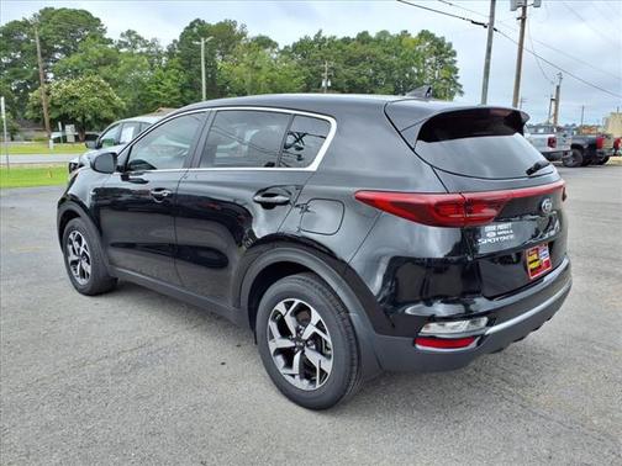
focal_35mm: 27
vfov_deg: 51.4
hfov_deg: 65.3
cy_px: 233
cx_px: 311
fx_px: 485
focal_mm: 3.58
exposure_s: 1/909
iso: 40
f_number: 1.9
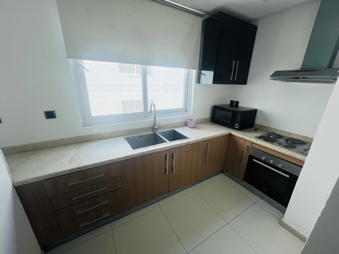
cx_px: 170
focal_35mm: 13
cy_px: 127
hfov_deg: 106.2
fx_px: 127
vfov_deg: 89.9
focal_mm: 1.57
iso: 32
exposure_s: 1/184
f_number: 1.8
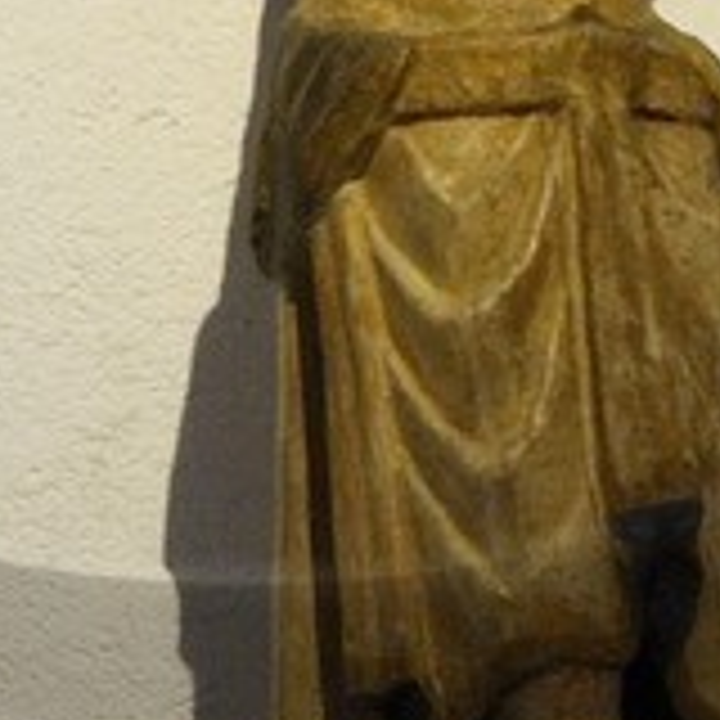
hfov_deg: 5.2
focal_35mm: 339
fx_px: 7977
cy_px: -652
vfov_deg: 5.1
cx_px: 252
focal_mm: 40
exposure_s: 1/20
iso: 1600
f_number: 9
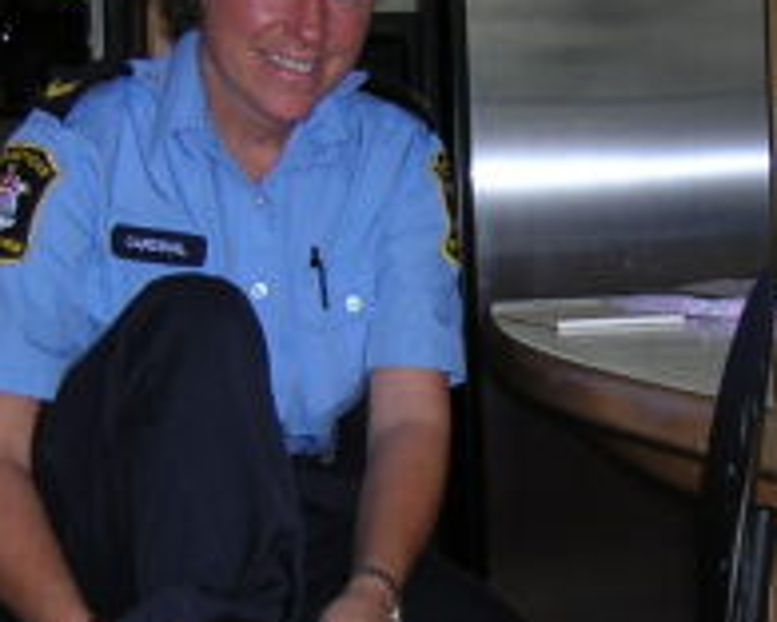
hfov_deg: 18.1
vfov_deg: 14.5
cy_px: 333
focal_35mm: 106
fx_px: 2438
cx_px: 379
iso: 133
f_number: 2.9
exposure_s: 1/60.1
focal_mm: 6.1
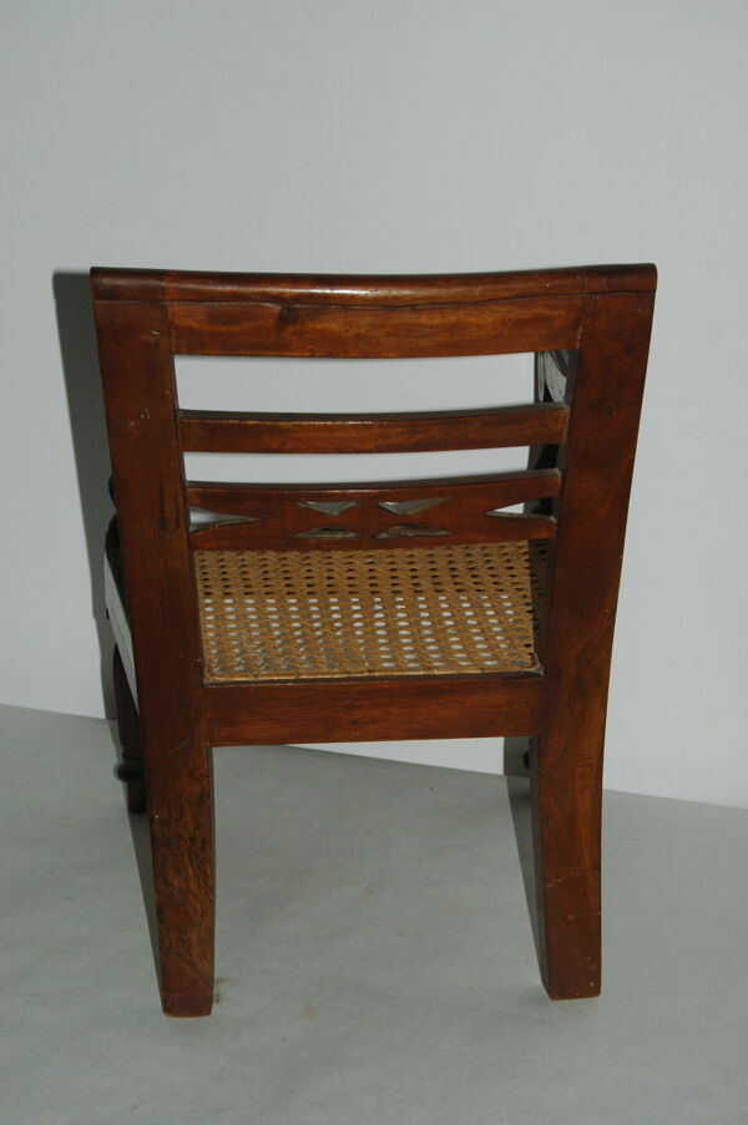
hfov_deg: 18.9
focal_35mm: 72
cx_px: 374
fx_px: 2249
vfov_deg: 28.1
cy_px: 562
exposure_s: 1/125
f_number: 7.1
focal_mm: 48
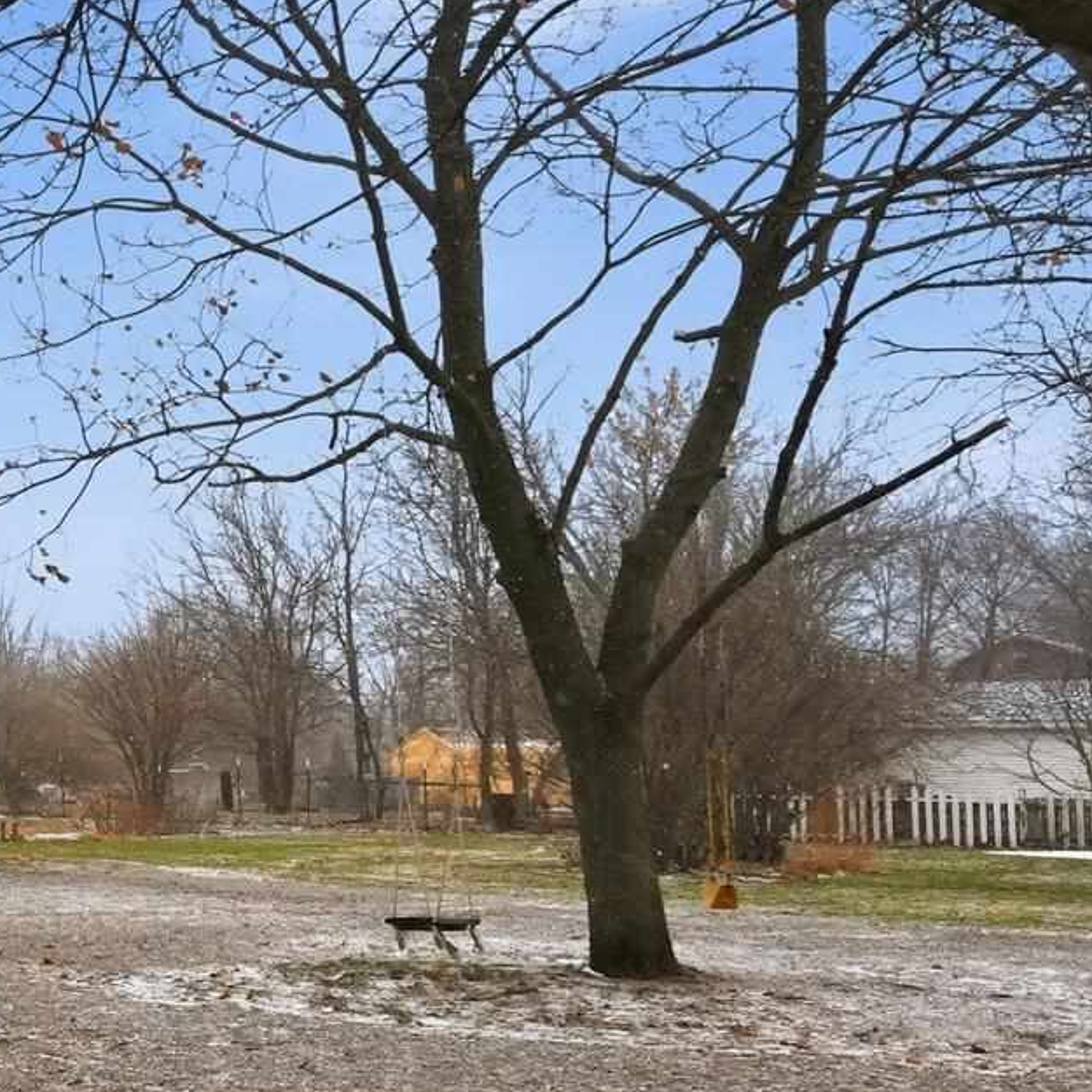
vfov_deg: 33.3
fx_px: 1820
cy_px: 667
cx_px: -716
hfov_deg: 23.3
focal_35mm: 51
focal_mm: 10
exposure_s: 1/3200
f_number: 4
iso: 800
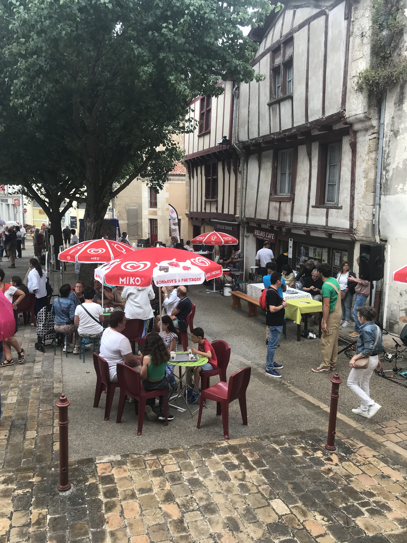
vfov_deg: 63.4
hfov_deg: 49.7
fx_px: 439
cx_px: 204
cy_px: 272
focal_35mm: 28
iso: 20
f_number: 1.8
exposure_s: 1/129
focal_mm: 3.99
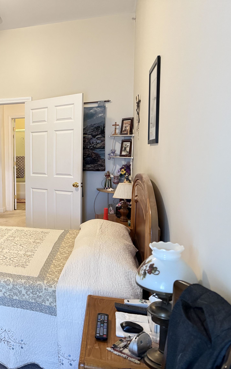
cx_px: -9
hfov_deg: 33.5
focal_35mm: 34
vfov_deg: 56.7
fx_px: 342
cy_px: 184
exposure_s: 1/60
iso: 800
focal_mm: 6.76
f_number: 1.78
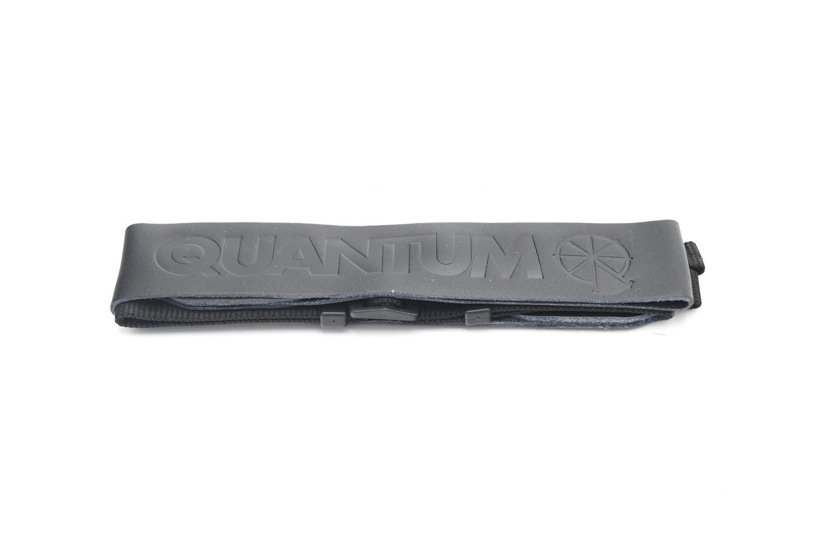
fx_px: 1772
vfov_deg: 17.5
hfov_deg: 26.0
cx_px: 409
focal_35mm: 78
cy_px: 272
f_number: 8
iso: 1600
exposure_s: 1/125
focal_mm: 52
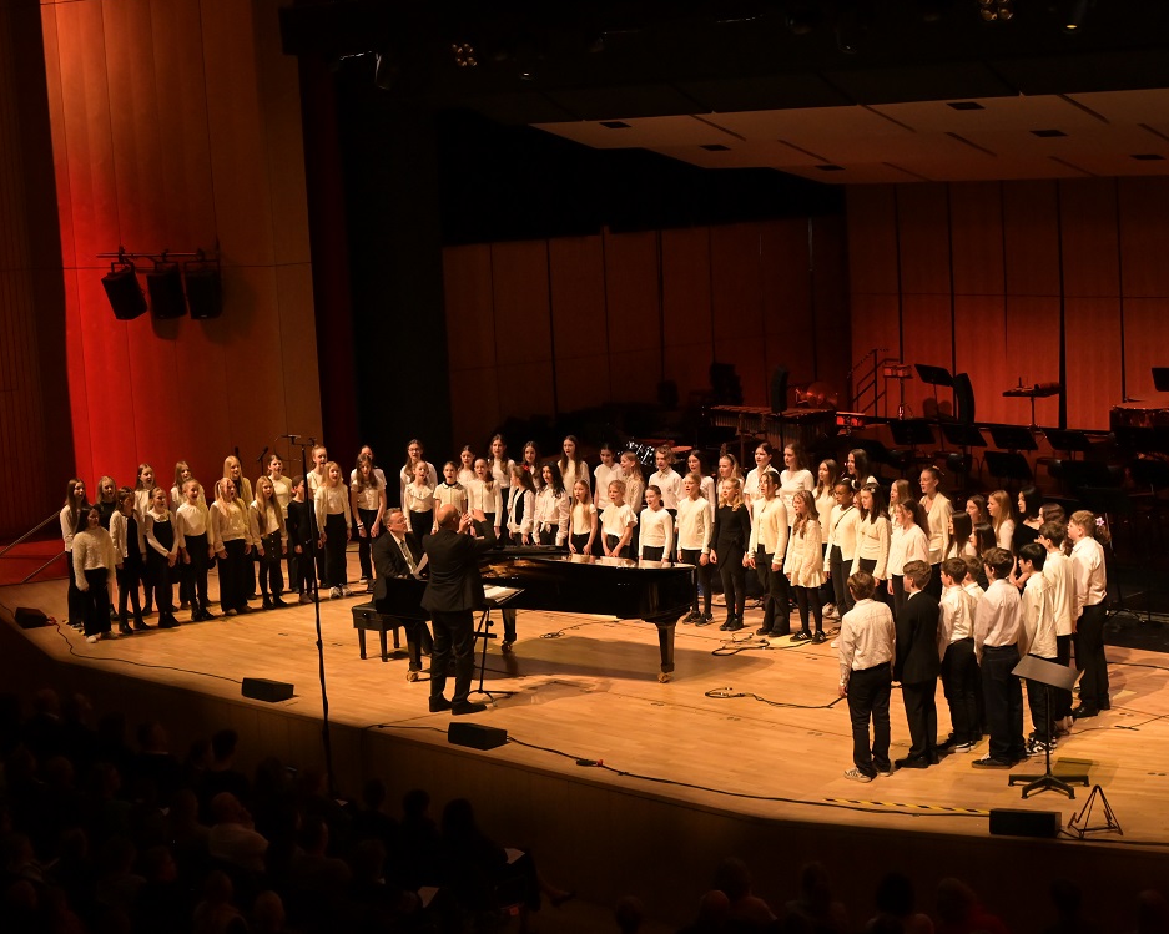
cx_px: 614
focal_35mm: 63
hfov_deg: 30.0
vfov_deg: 24.2
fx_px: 2179
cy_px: 435
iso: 4500
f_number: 4
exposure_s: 1/750
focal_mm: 52
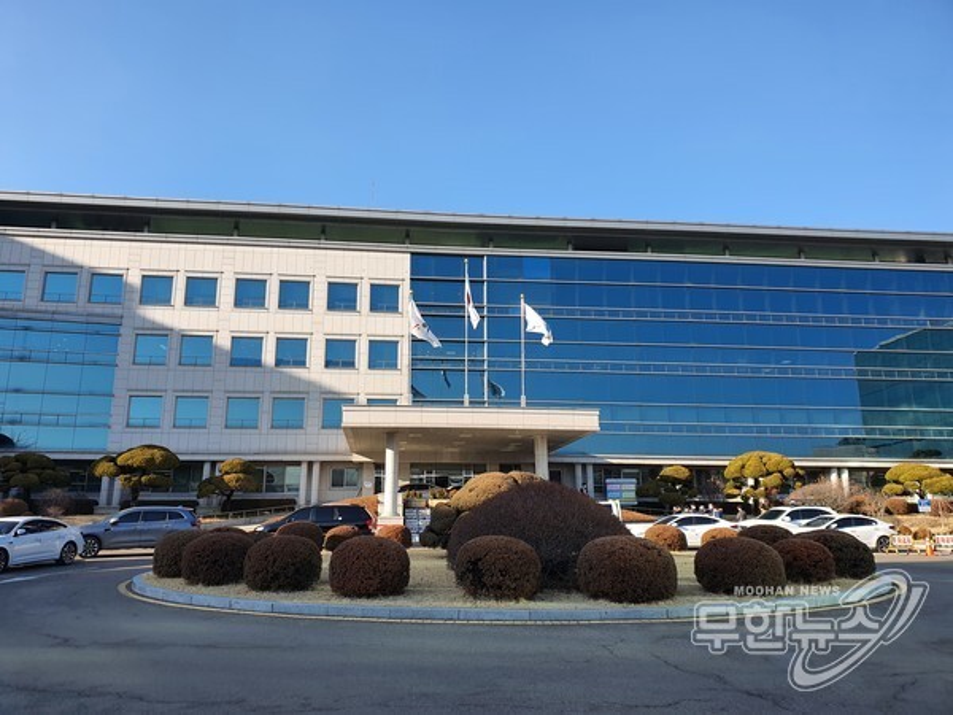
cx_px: 476
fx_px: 716
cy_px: 358
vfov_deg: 53.1
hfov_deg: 67.3
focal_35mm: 26
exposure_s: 1/724
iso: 50
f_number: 2.4
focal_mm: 4.3
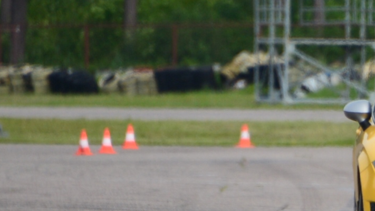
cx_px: 466
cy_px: 296
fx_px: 7876
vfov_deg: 1.5
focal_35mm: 792
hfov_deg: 2.7
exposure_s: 1/1250
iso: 400
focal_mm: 300
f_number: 5.6
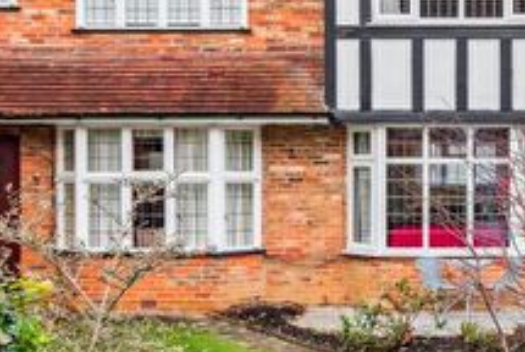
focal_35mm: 65
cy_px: 92
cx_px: 457
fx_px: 949
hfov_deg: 29.8
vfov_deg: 20.8
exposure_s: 1/100
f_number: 5.6
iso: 500
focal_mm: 20
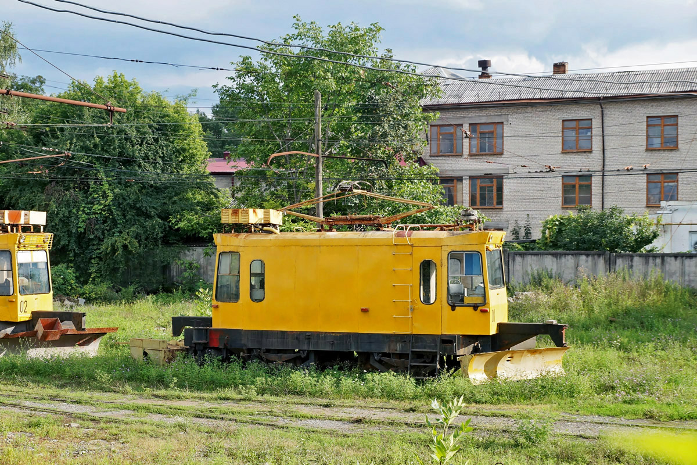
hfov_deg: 37.9
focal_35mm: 52
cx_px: 348
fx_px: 1016
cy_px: 232
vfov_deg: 25.8
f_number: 7.1
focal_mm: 35
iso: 400
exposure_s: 1/800
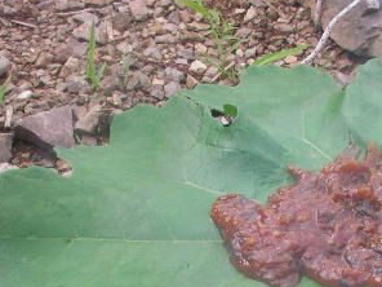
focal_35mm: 80
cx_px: 290
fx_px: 883
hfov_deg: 24.1
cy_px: 271
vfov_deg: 18.1
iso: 100
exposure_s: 1/80
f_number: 2.8
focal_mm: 5.7
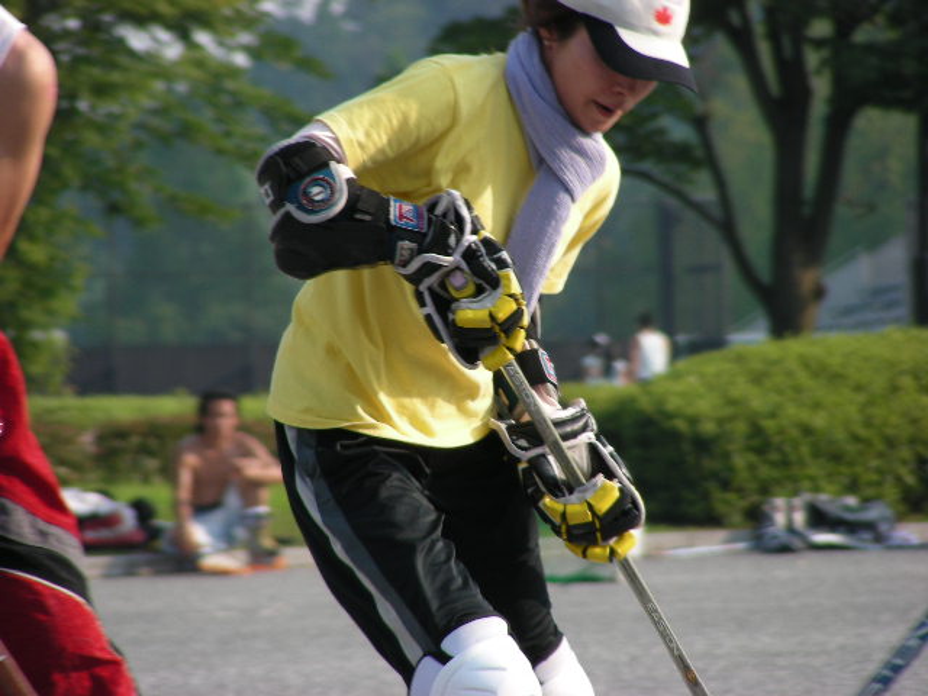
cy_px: 348
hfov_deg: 5.2
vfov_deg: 3.9
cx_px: 464
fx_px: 10187
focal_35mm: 380
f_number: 4
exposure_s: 1/288
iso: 50
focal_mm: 63.3
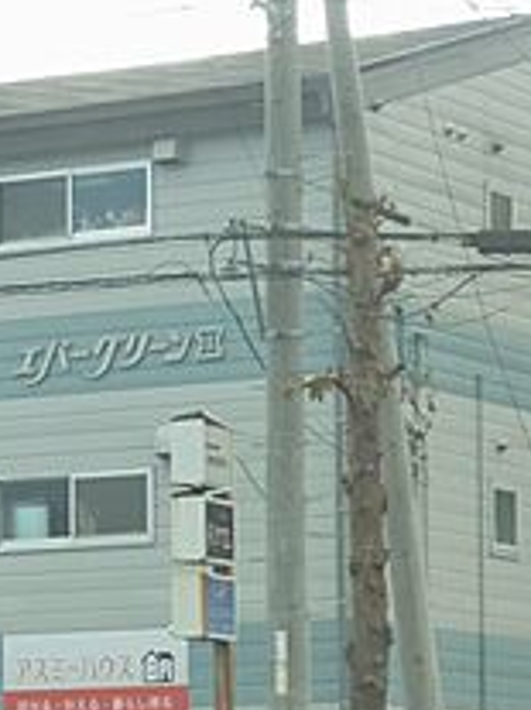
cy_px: 561
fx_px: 4279
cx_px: -209
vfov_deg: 9.5
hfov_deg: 7.0
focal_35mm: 209
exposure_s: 1/80
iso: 160
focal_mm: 15.2
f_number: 5.7
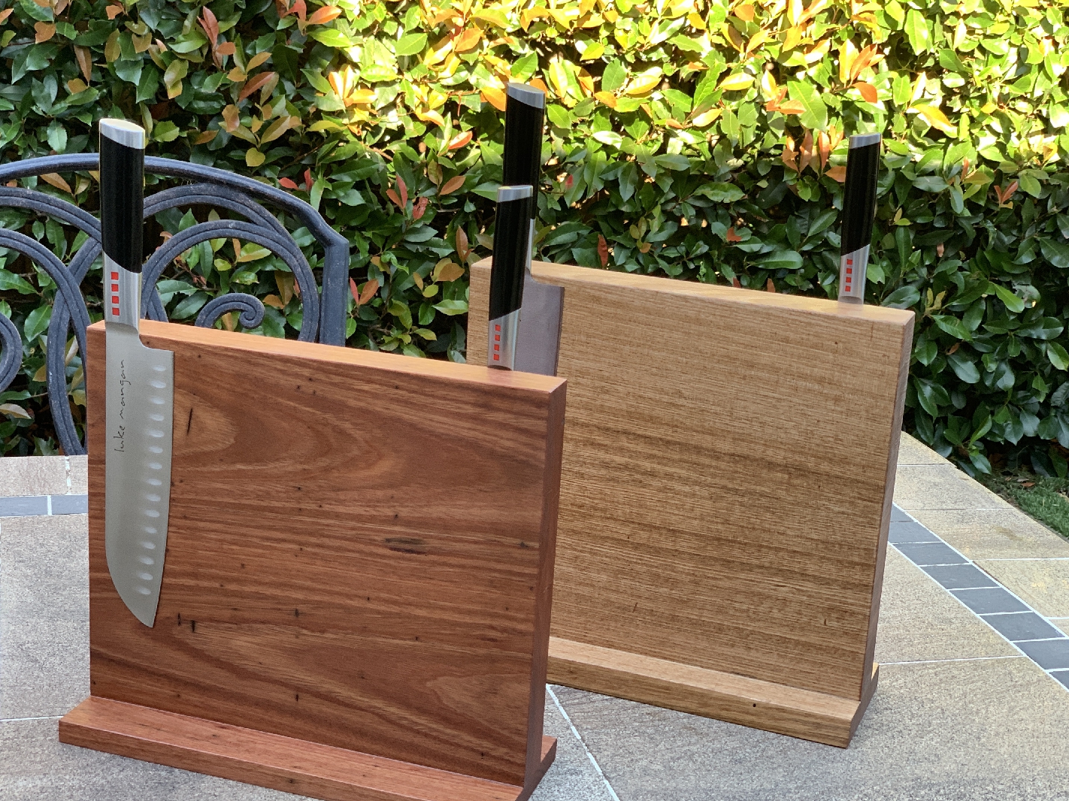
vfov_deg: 24.8
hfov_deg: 32.7
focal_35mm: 59
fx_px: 1822
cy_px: 422
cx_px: 477
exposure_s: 1/122
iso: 80
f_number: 2.4
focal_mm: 6
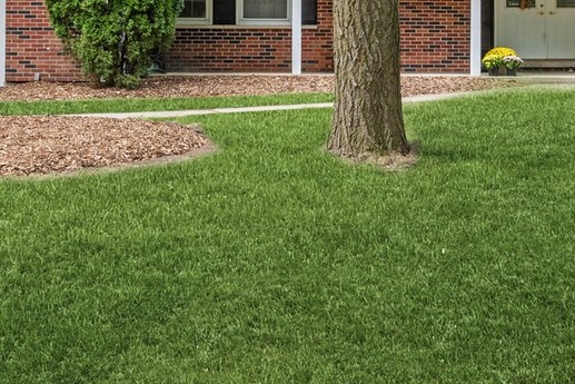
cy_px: -7
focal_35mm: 94
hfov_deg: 21.6
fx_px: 1502
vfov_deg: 14.3
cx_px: 402
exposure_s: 1/200
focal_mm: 30
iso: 400
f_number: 8
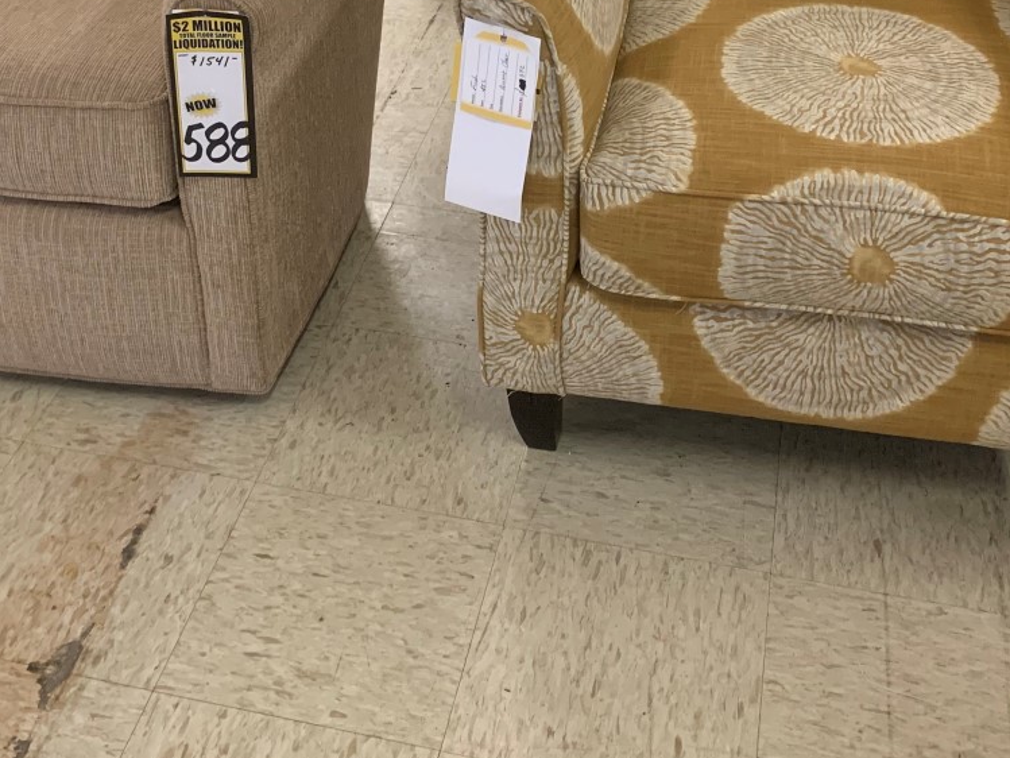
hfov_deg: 38.2
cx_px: 472
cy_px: 125
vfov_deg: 28.3
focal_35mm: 50
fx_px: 1459
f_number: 1.8
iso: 400
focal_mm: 4.25
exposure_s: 1/52
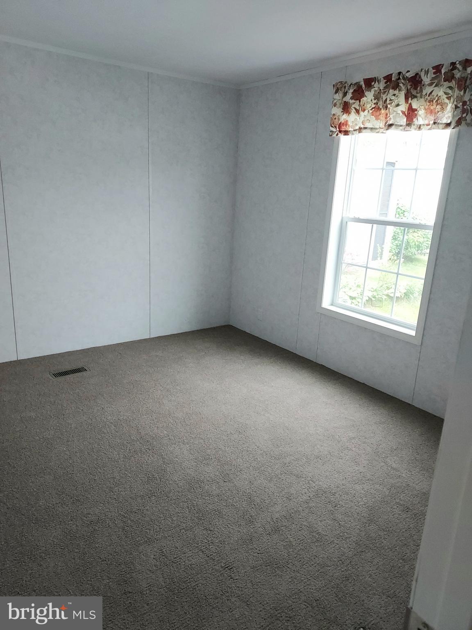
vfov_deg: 71.6
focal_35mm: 24
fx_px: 436
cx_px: 236
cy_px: 315
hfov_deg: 56.8
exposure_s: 1/60.2
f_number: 1.8
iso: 400
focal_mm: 4.6
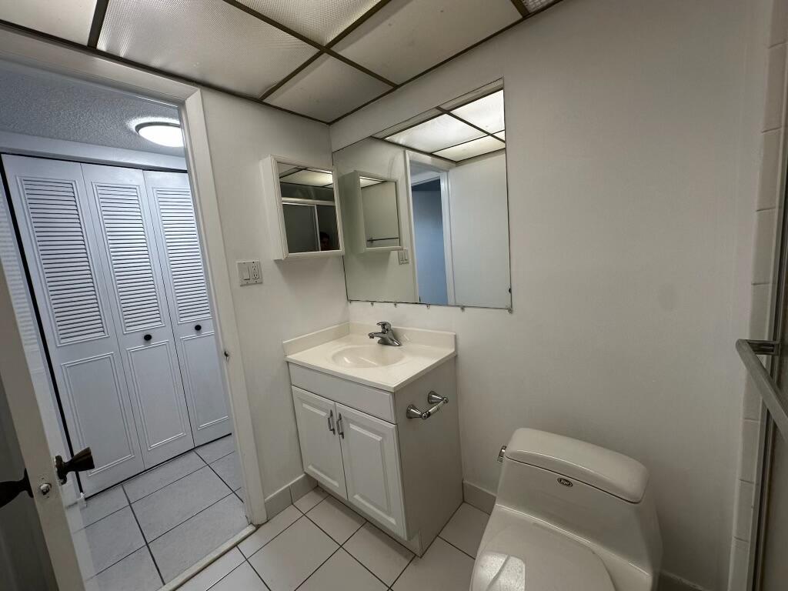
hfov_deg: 102.1
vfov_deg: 85.7
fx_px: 319
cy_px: 296
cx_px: 394
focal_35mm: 14
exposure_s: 1/120
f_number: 2.2
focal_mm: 2.22
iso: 100
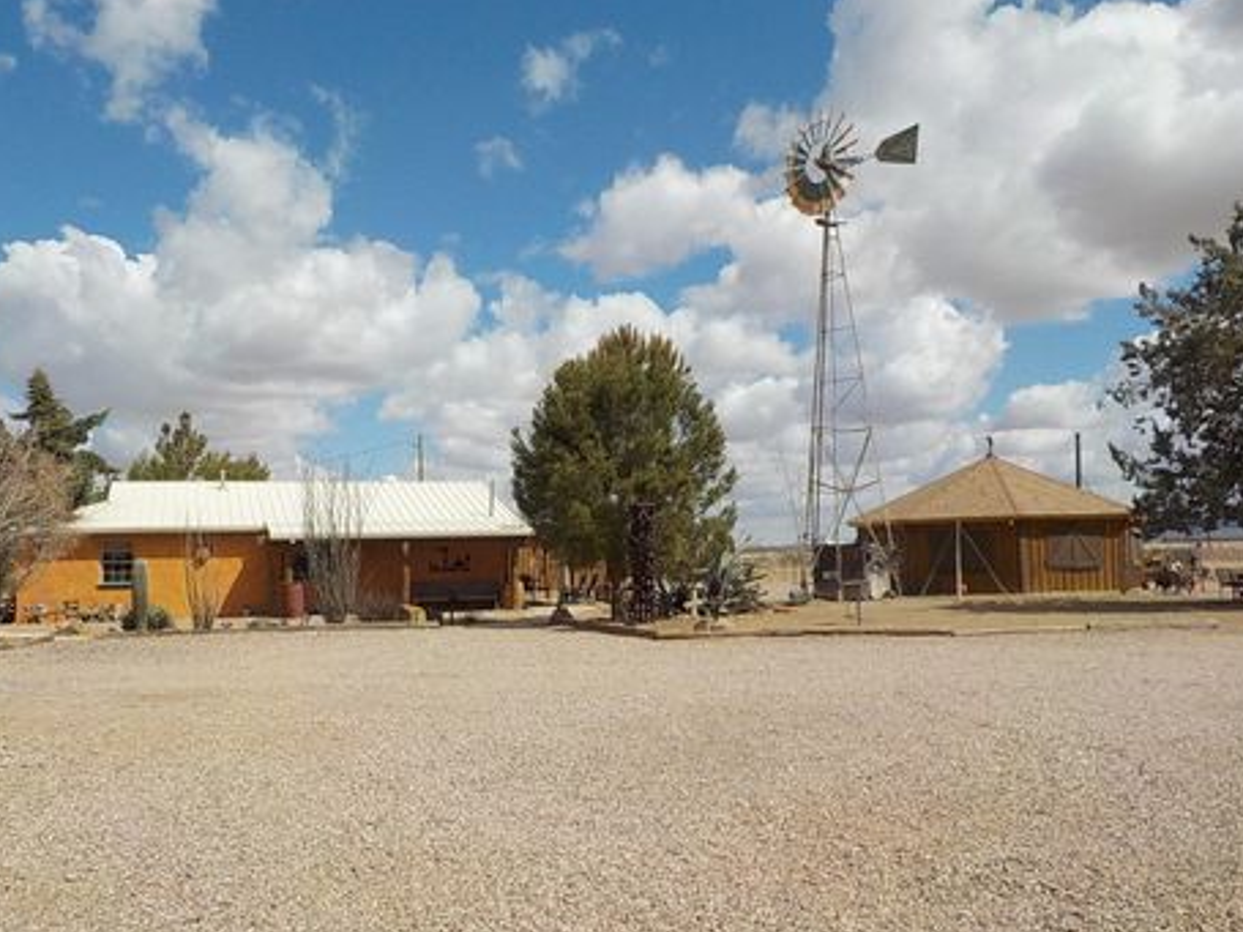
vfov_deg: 42.9
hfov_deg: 55.4
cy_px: 504
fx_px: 1185
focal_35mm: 33
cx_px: 606
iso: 125
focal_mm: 4.1
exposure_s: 1/640
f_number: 6.6
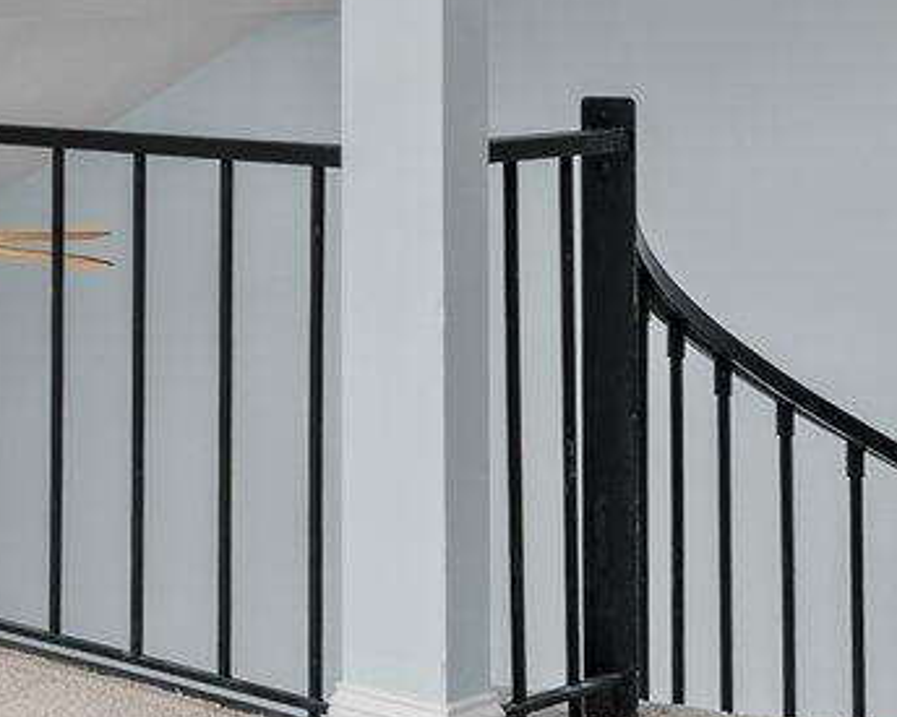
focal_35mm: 95
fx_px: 2521
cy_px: 27
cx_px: -793
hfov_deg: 16.4
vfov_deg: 15.9
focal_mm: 17
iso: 125
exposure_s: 1/1.67
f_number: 5.6
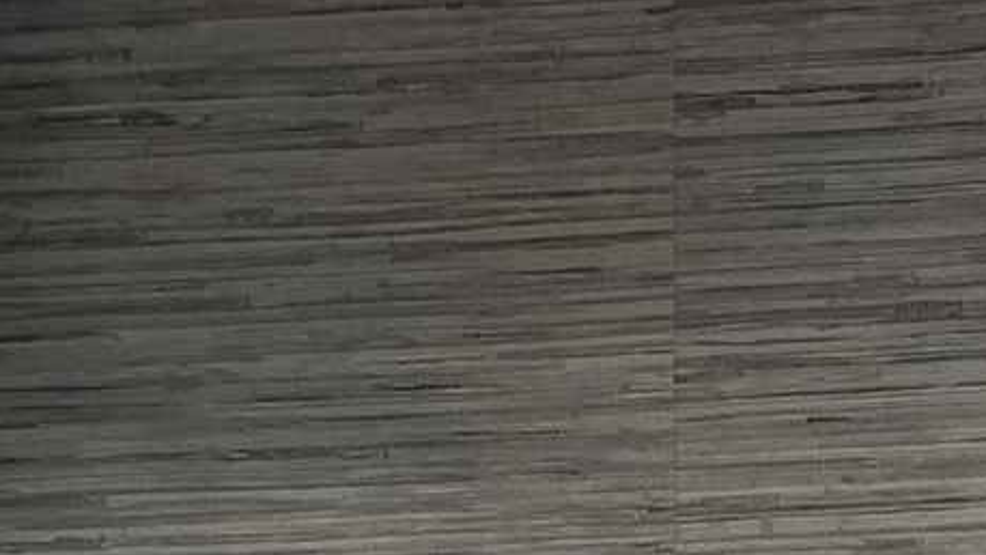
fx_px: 4969
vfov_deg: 5.4
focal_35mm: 190
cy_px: 2368
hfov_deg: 11.3
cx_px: 704
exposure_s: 1/60
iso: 50
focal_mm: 4.25
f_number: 1.8
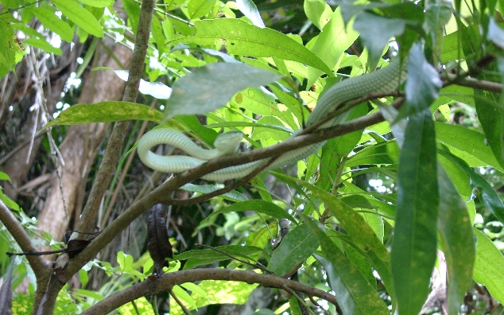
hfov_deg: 22.6
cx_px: 252
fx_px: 1263
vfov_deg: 14.2
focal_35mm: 92
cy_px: 175
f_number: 2
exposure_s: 1/13.8
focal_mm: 17.86
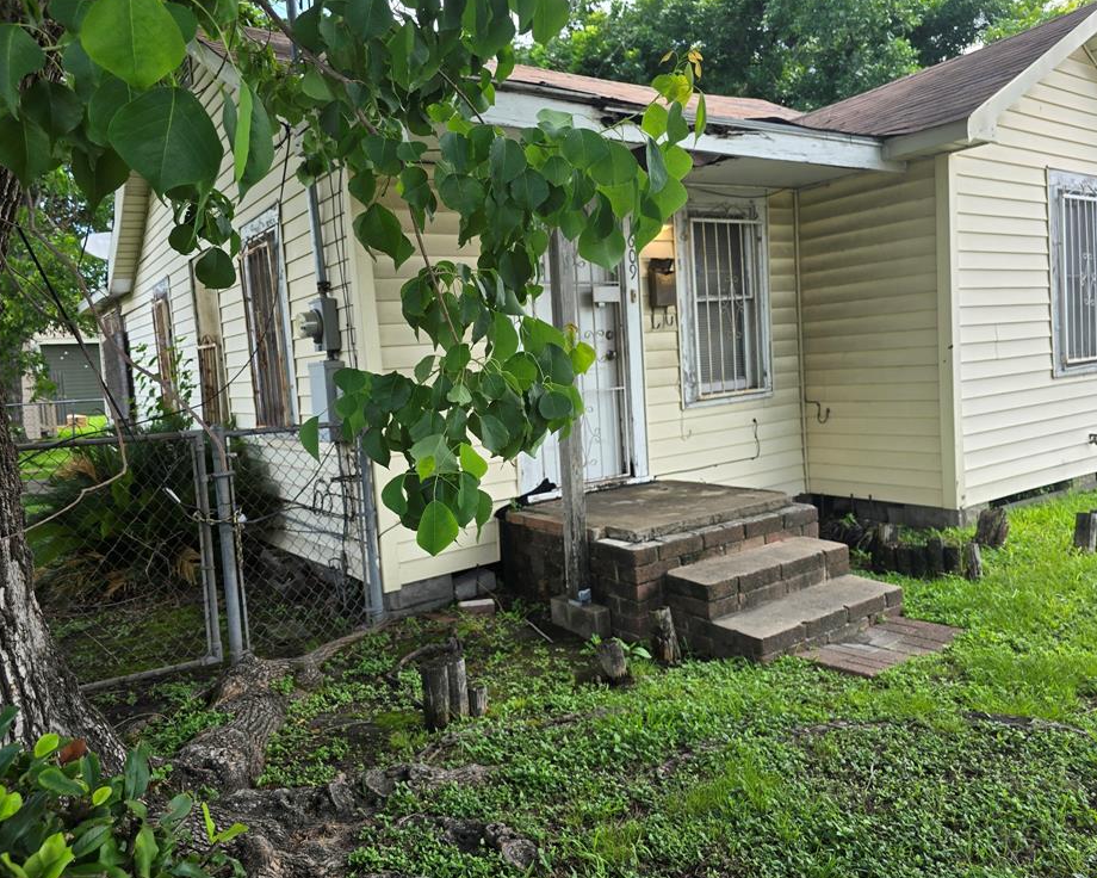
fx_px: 812
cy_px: 427
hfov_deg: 68.0
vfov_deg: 56.8
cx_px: 515
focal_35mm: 25
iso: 20
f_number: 1.7
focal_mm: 6.3
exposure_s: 1/180
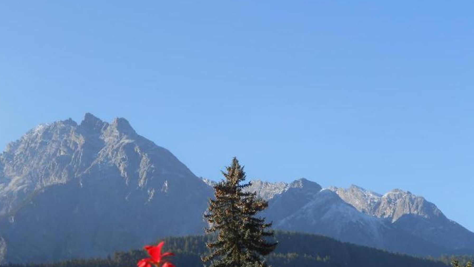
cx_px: 207
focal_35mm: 78
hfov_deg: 27.2
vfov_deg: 15.5
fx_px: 980
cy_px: 174
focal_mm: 11.3
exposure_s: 1/200
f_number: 5.6
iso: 80
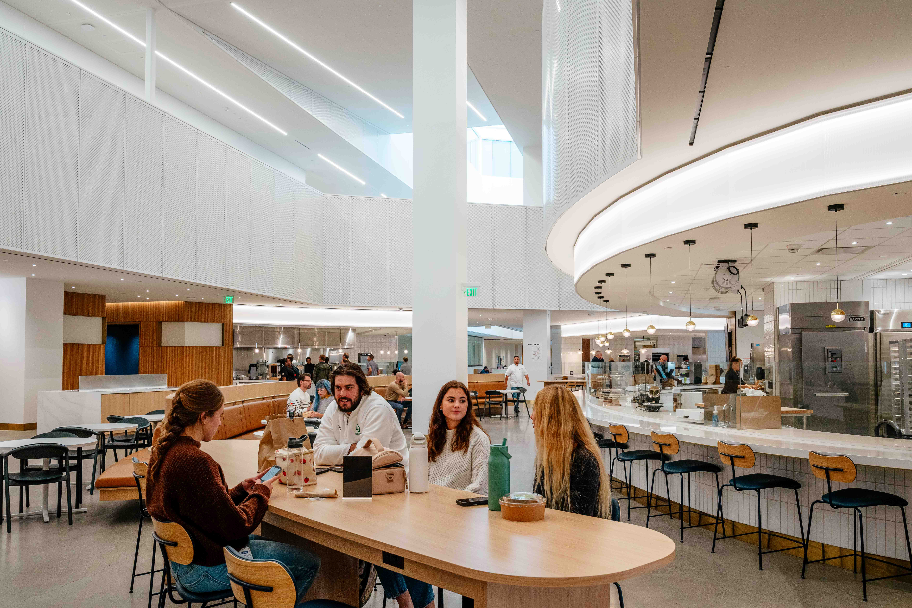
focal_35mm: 28
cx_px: 456
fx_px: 709
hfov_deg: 65.5
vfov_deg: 46.4
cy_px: 304
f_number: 7.1
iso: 1250
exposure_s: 1/80
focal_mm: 28
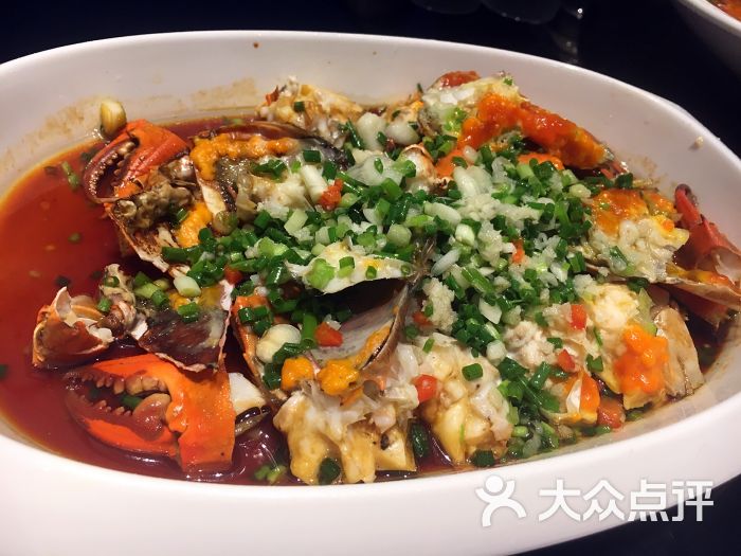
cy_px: 278
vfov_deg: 48.2
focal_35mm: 29
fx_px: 621
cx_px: 370
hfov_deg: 61.7
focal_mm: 4.15
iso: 64
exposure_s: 1/33
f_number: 2.2
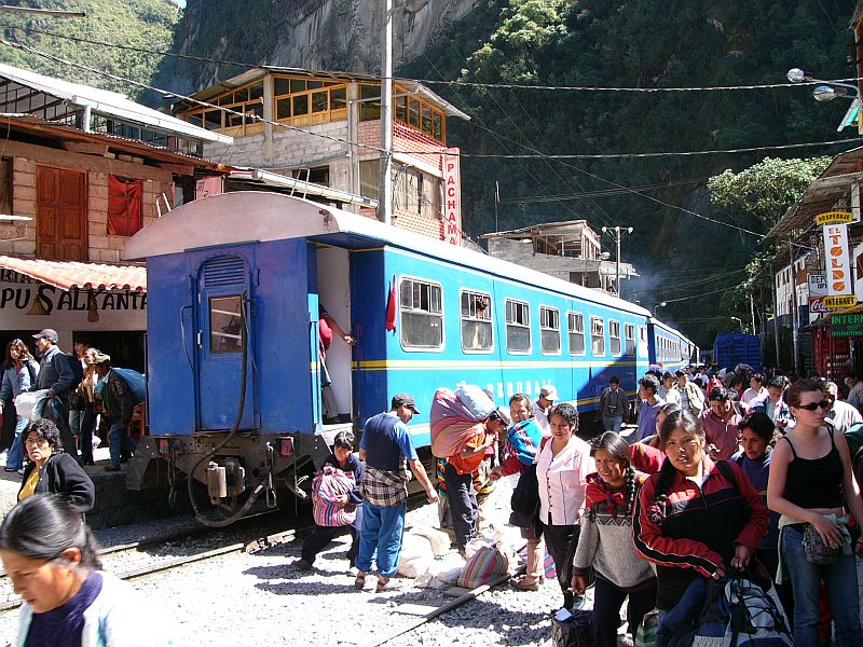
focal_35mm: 36
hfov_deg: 51.4
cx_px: 432
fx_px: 898
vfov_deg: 39.7
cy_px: 324
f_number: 3.7
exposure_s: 1/125
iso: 50
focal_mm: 6
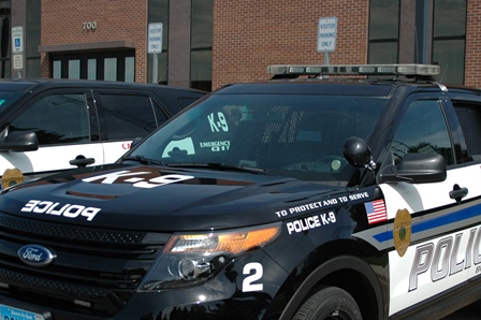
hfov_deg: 33.4
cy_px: 207
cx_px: 273
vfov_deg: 22.5
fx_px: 801
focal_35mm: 60
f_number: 3.5
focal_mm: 28
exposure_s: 1/2500
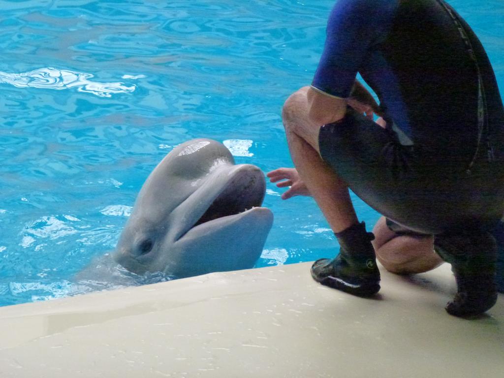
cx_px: 252
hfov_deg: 10.0
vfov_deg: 7.5
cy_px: 189
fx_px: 2868
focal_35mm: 197
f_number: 5.5
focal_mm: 35.2
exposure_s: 1/200
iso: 1600
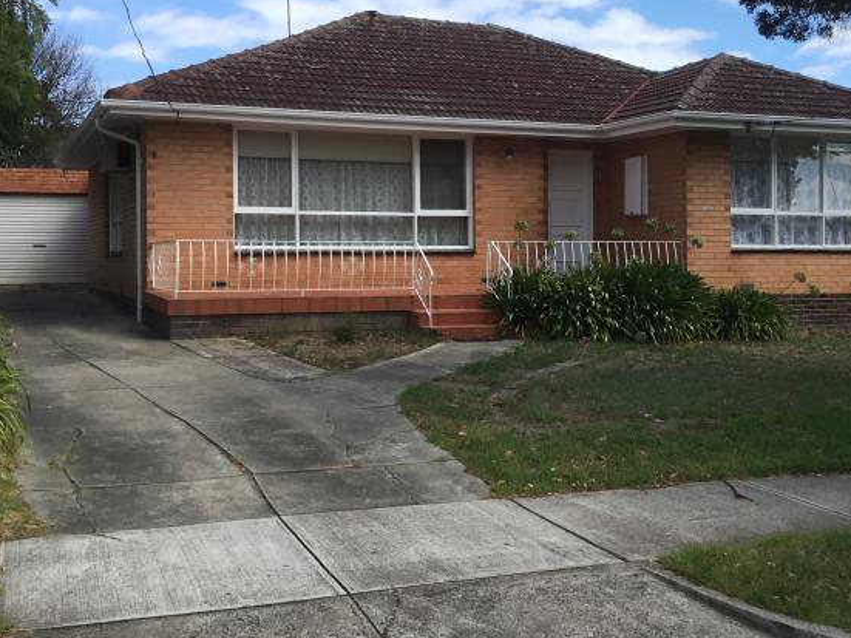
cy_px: 250
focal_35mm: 45
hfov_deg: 41.9
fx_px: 1106
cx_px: 516
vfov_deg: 32.1
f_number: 2.4
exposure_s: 1/926
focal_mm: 3.3
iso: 25
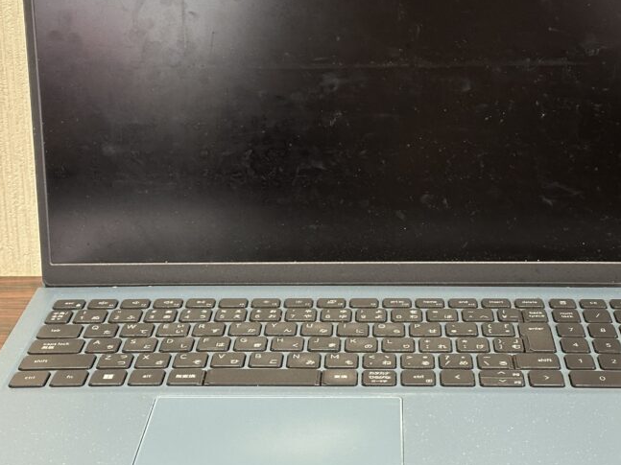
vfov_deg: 19.4
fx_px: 1363
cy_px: 210
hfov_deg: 25.7
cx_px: 338
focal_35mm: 76
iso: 400
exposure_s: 1/33
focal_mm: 6.86
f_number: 1.78
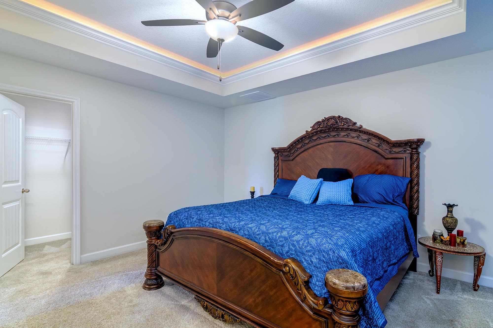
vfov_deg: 73.7
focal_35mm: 16
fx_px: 219
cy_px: 164
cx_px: 246
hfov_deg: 96.7
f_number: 7.1
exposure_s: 1
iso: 320
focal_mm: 11
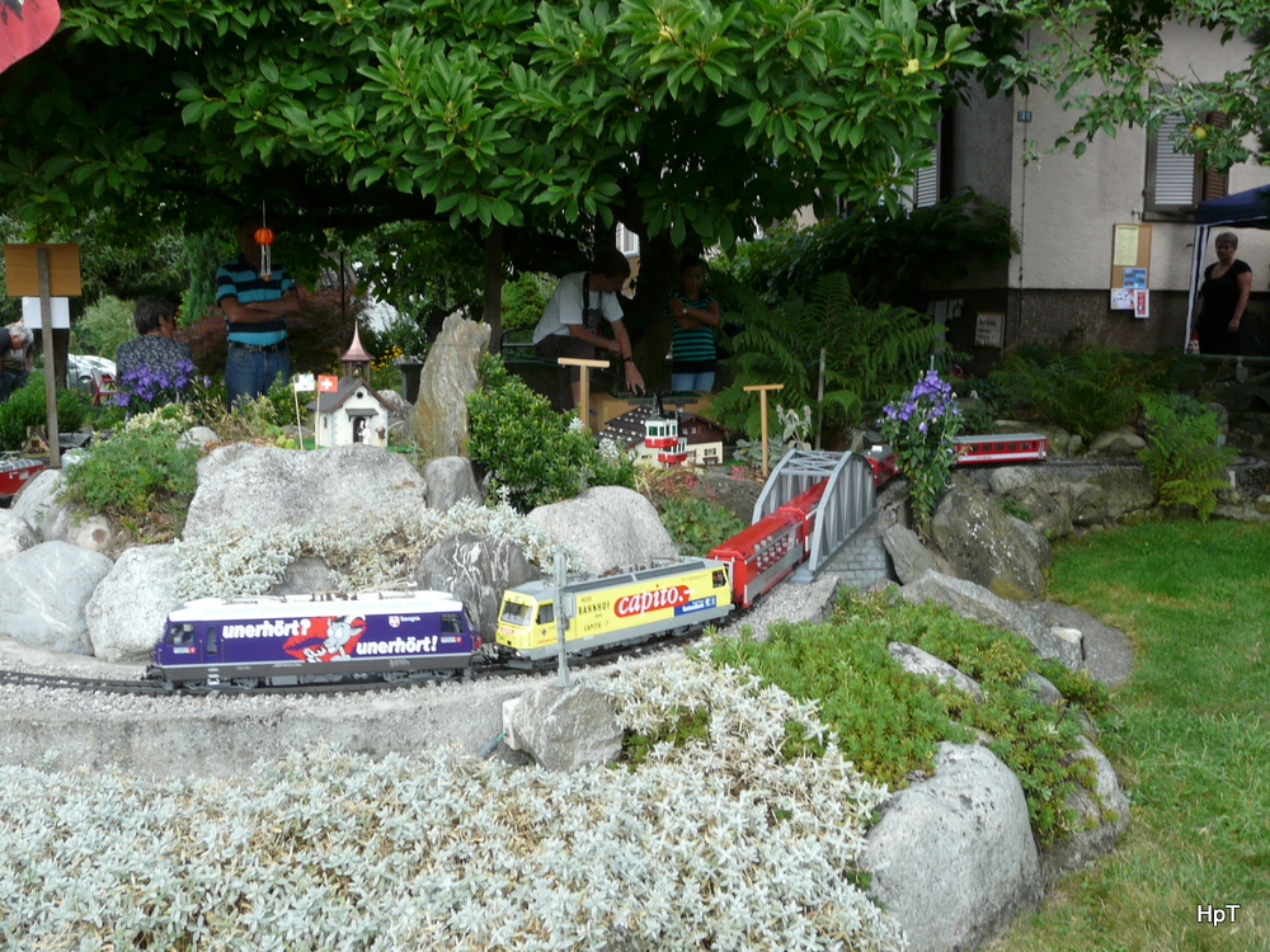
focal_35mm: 31
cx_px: 635
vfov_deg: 45.4
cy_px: 476
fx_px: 1137
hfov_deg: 58.4
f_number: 4
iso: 100
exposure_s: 1/125
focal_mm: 5.1
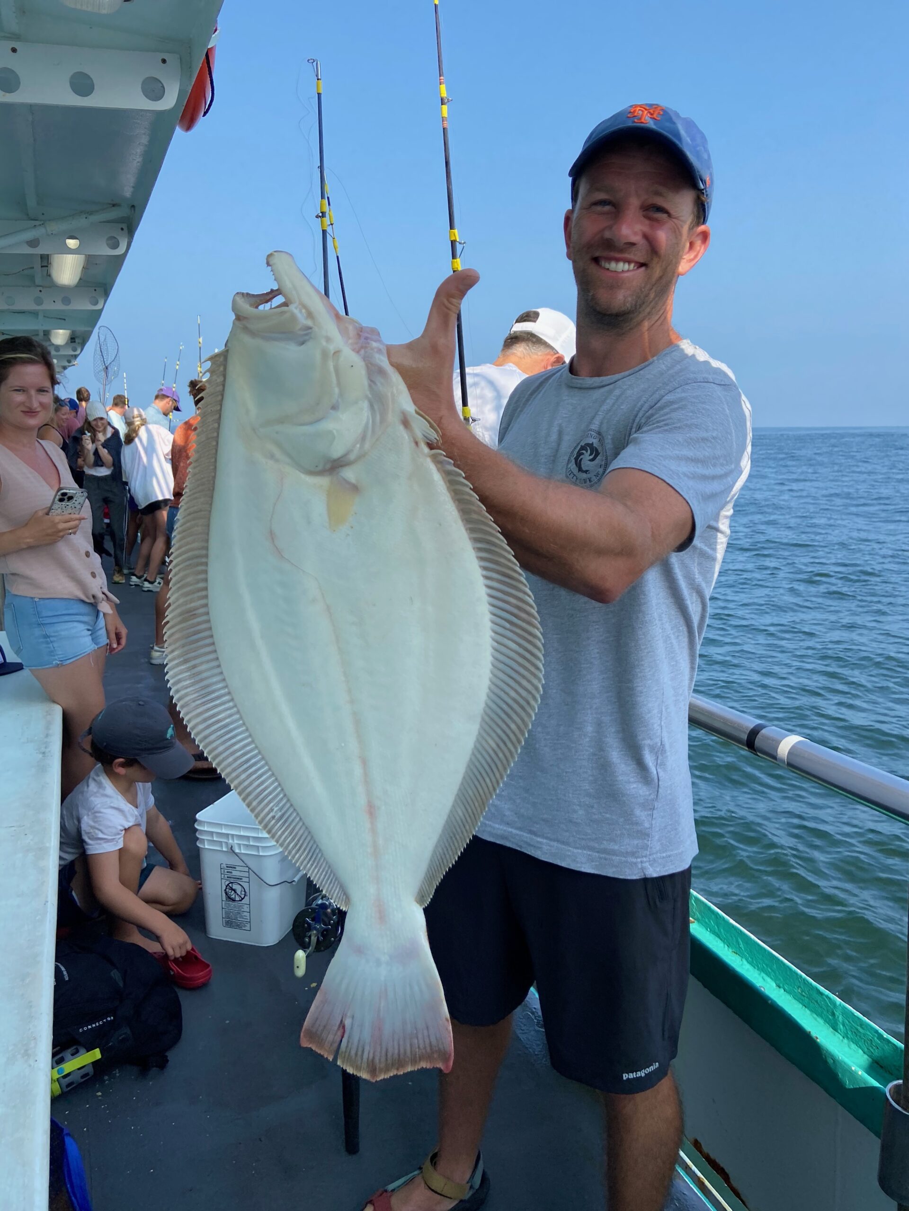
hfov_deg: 53.1
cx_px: 454
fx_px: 910
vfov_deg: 67.3
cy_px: 606
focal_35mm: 26
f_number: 1.8
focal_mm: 4.25
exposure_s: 1/1447
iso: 32
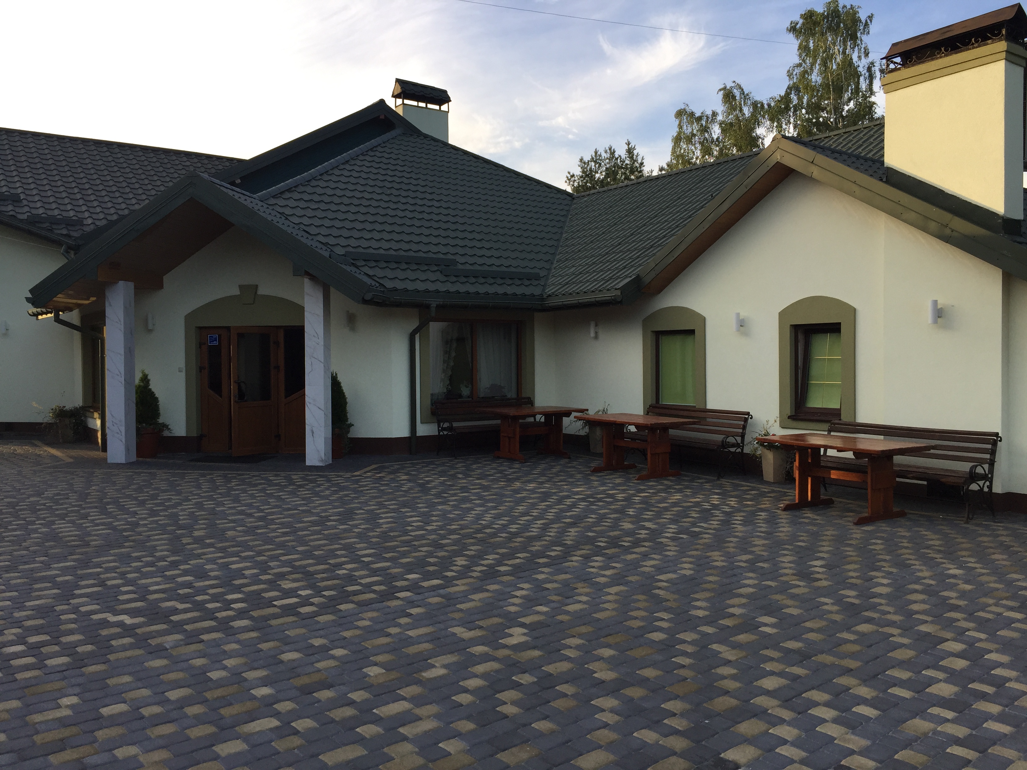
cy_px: 385
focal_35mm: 29
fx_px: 860
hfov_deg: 61.7
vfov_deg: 48.2
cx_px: 514
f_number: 2.2
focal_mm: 4.15
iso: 32
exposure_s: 1/319
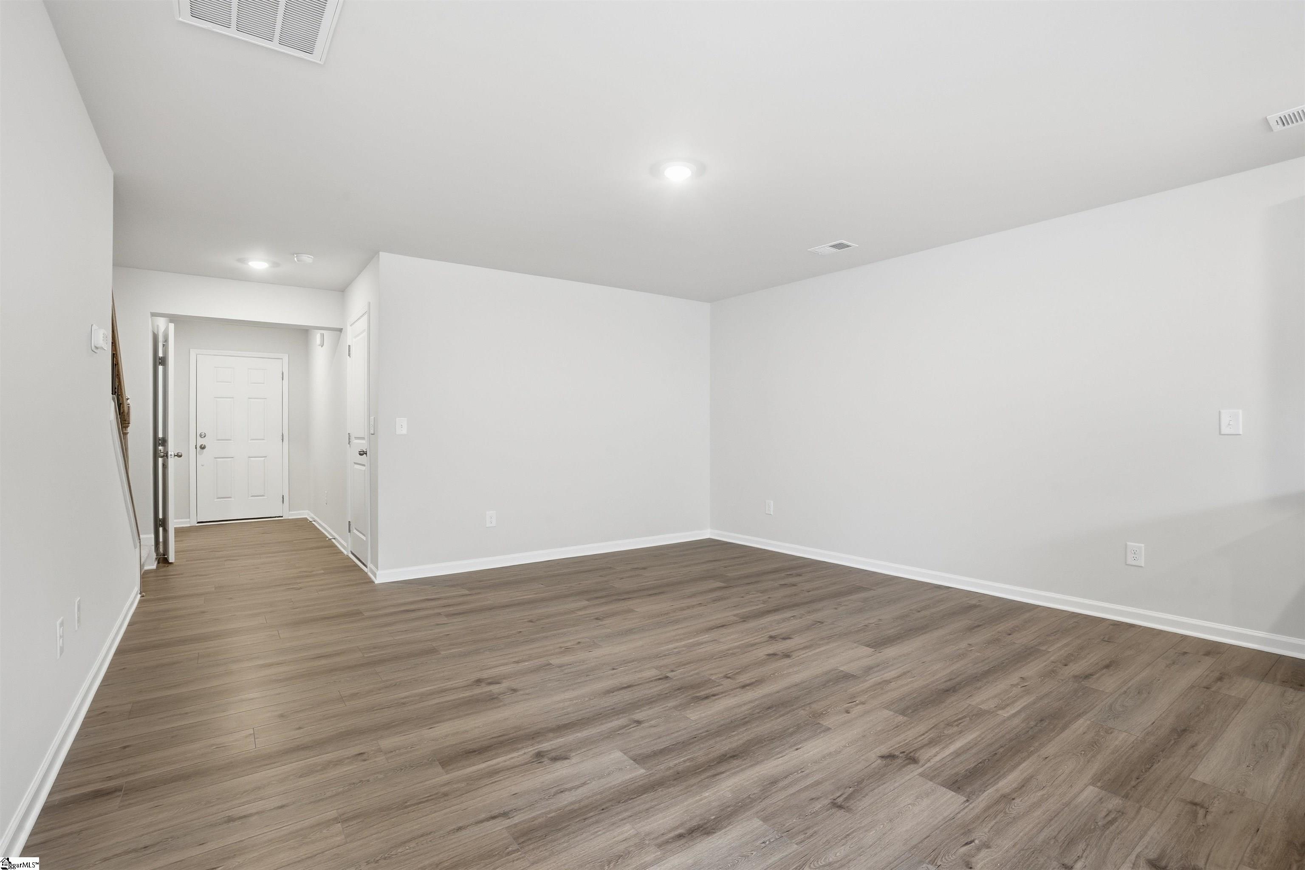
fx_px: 580
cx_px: 652
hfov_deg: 96.7
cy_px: 435
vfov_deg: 73.7
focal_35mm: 16
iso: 160
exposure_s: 1/20
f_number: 11
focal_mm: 16
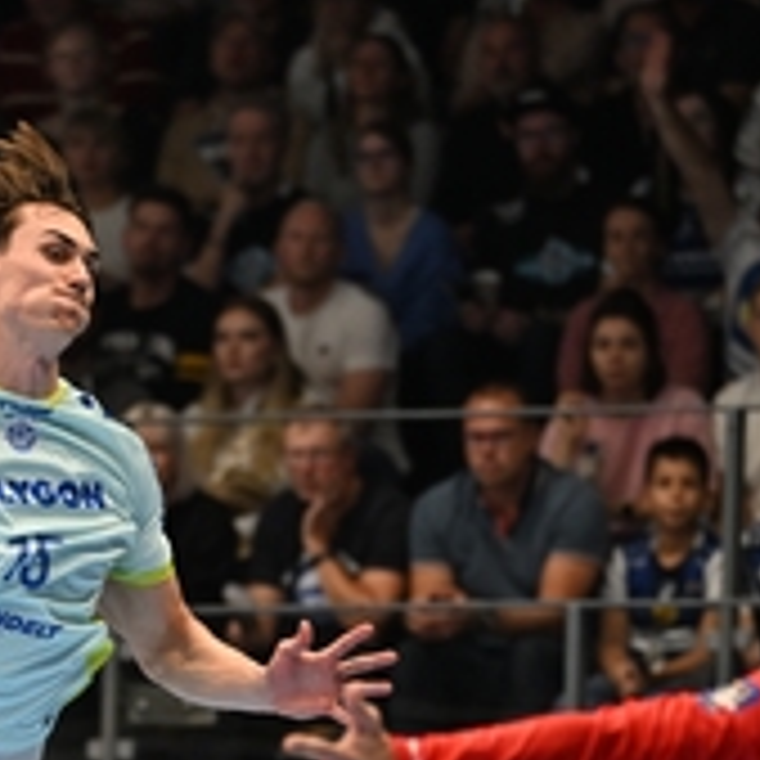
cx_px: -67
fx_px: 9364
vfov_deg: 4.6
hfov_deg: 4.6
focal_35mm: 377
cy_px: 886
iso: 1600
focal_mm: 125
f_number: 2.8
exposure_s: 1/800
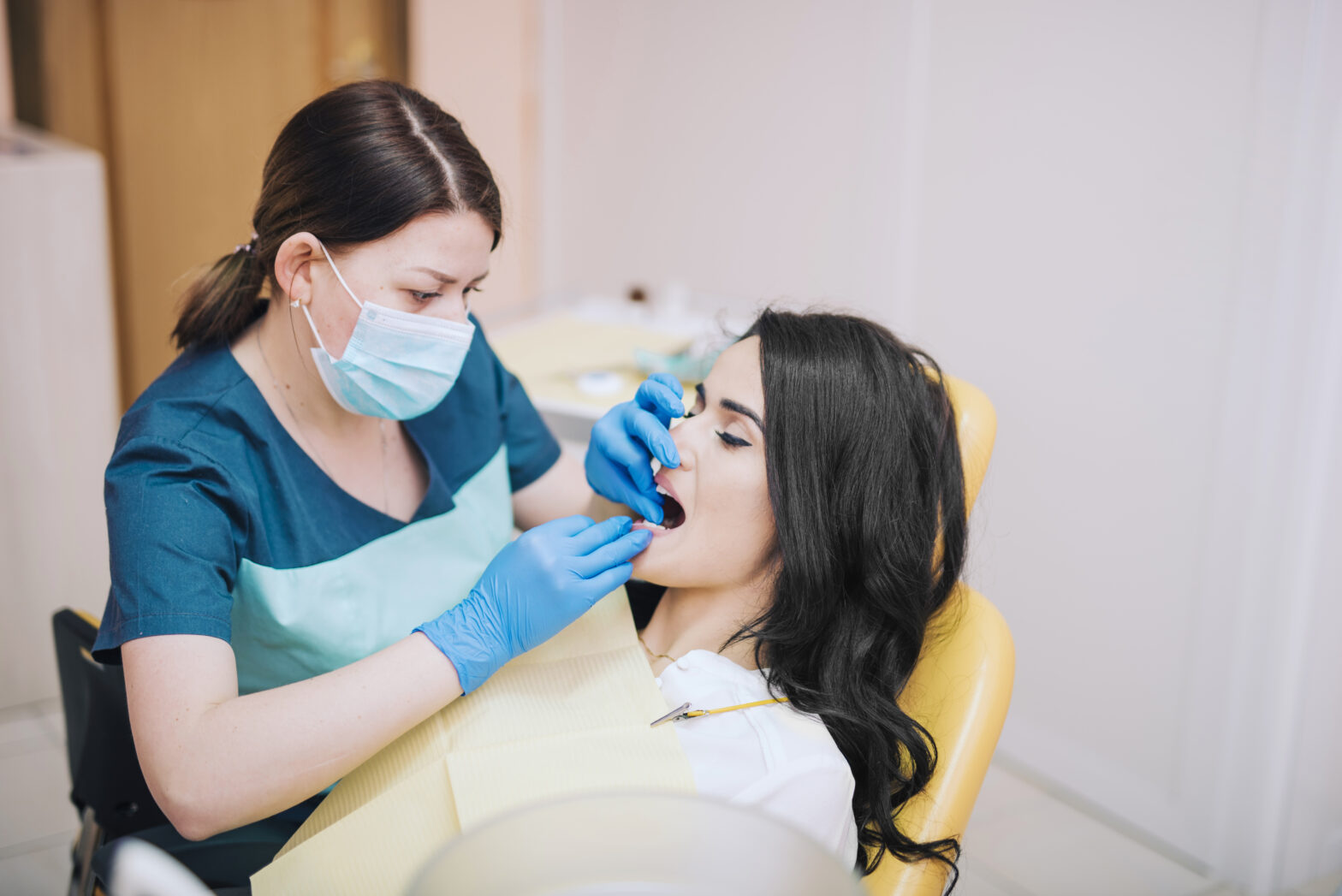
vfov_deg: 27.0
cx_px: 671
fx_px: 1865
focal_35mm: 50
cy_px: 448
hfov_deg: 39.6
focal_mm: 50
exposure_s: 1/160
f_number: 1.6
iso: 80
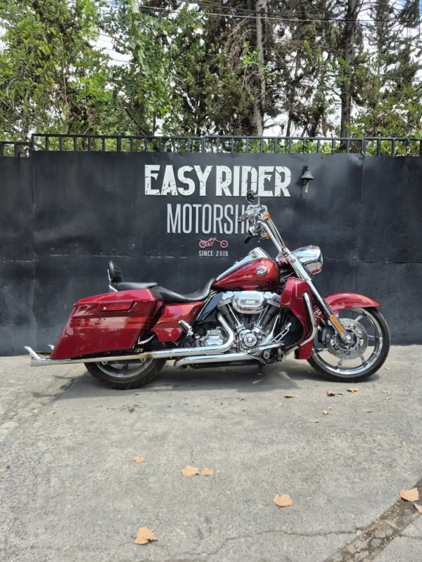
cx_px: 211
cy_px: 281
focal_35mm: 23
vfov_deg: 73.9
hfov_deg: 58.9
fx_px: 374
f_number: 1.8
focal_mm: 5.4
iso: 25
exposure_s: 1/482
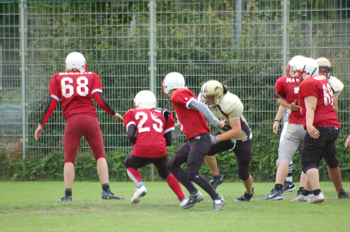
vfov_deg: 3.0
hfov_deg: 4.6
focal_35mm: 450
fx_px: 4367
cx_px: 175
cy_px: 116
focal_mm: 300
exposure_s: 1/500
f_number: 5.6
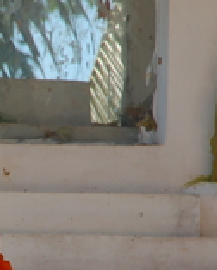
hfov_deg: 1.3
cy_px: 175
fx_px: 9847
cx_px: -78
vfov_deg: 1.6
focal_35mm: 1229
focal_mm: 250
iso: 200
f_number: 9
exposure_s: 1/160
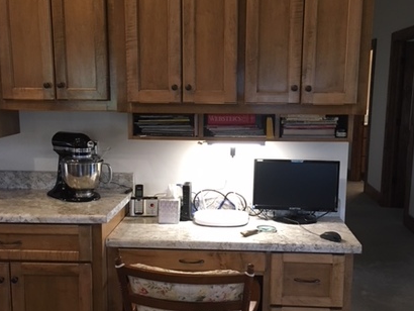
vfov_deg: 35.1
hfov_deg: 45.7
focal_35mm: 41
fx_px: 491
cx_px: 213
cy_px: 173
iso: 160
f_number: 2.2
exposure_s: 1/30
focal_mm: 4.15
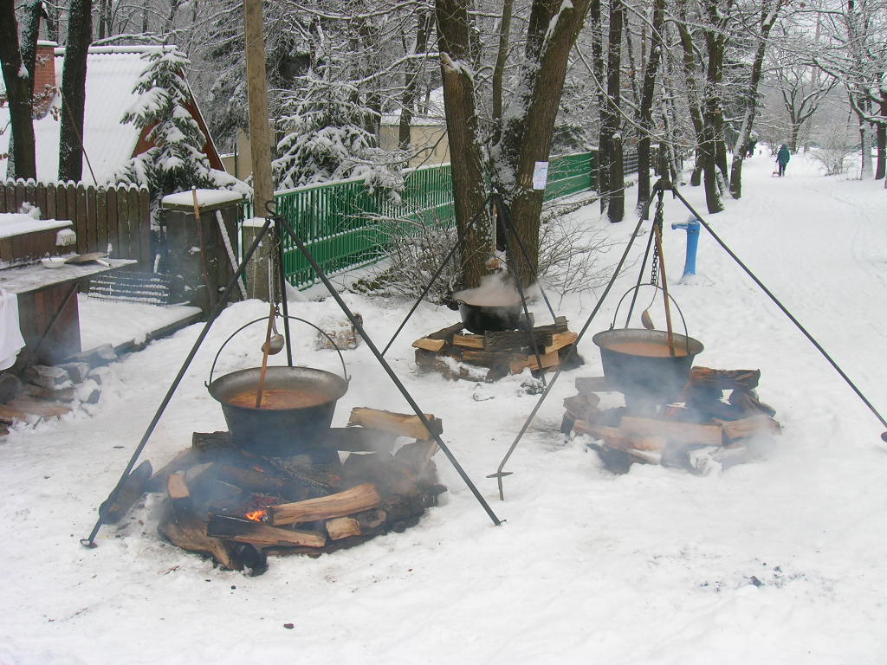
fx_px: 871
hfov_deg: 54.0
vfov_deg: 41.8
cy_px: 332
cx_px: 444
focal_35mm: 34
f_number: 4.9
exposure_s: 1/116
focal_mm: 5.7
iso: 50
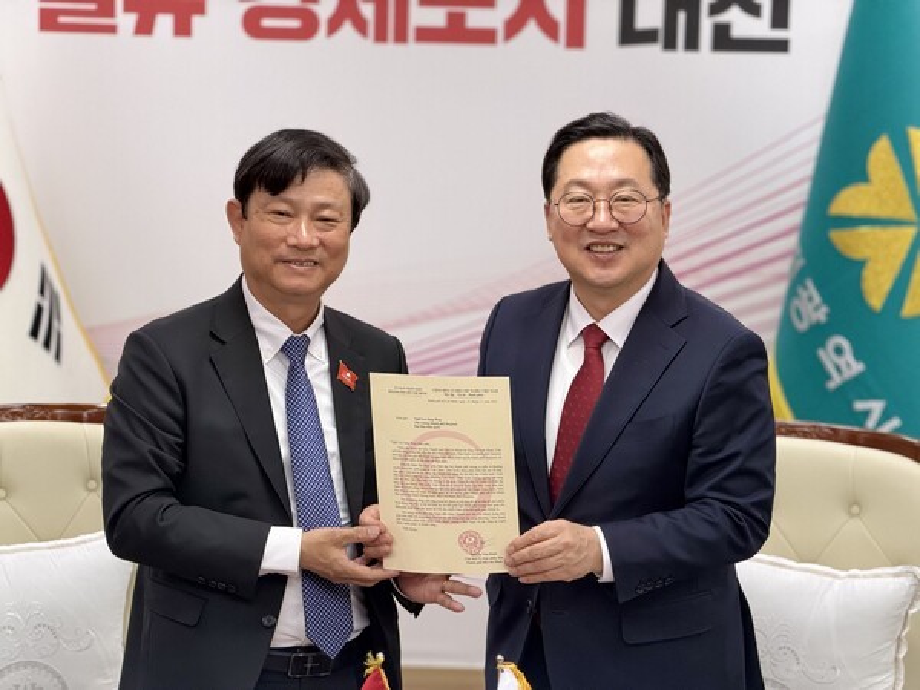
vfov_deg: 14.8
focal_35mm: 100
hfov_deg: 19.6
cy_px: 345
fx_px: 2658
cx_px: 460
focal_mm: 16.89
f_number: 2.8
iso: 250
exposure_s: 1/120
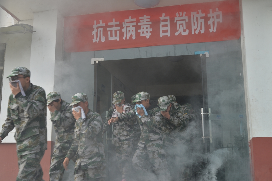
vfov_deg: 33.4
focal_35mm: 40
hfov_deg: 48.5
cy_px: 90
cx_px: 136
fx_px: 302
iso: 100
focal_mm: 40
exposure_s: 1/160
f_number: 6.3
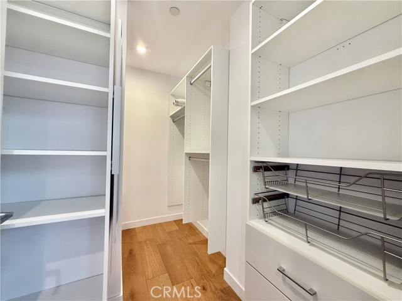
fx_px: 163
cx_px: 201
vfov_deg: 85.7
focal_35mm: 14
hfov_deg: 102.1
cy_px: 150
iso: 200
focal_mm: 2.22
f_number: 2.2
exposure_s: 1/120
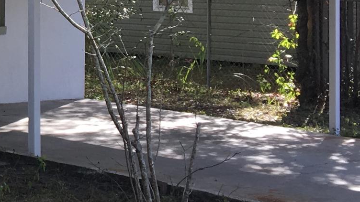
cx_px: -207
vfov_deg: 9.4
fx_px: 1203
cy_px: -67
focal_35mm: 126
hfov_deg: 15.5
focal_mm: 4.15
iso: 25
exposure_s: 1/250
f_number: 2.2
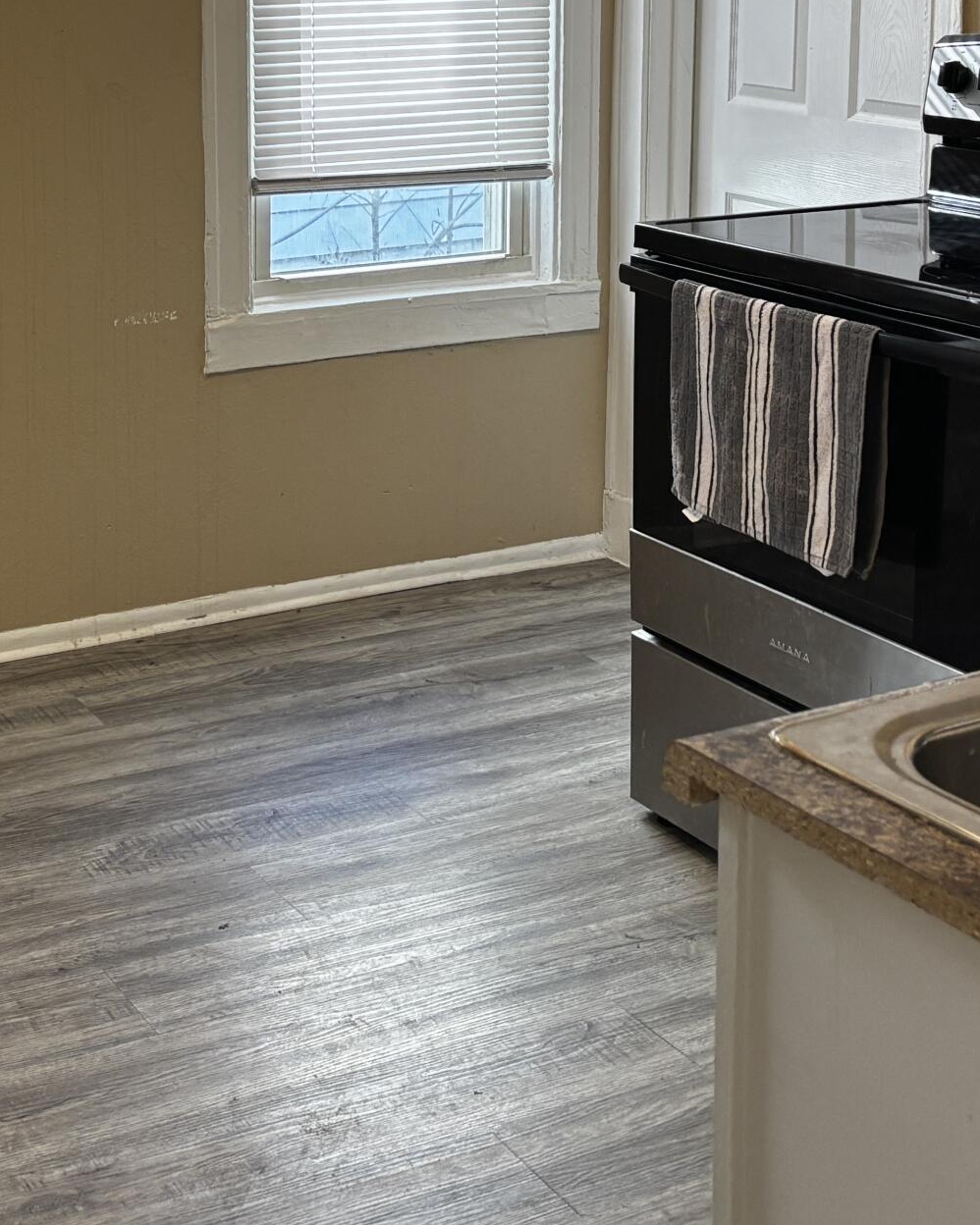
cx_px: 246
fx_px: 2212
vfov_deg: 30.1
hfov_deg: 24.7
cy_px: 203
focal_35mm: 61
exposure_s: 1/120
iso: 125
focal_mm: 5.96
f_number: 1.6
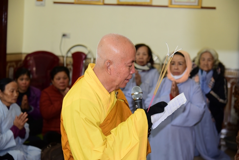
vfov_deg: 20.9
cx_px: 120
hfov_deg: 30.9
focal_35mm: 65
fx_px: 432
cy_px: 80
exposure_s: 1/40
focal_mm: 65
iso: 1000
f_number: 4
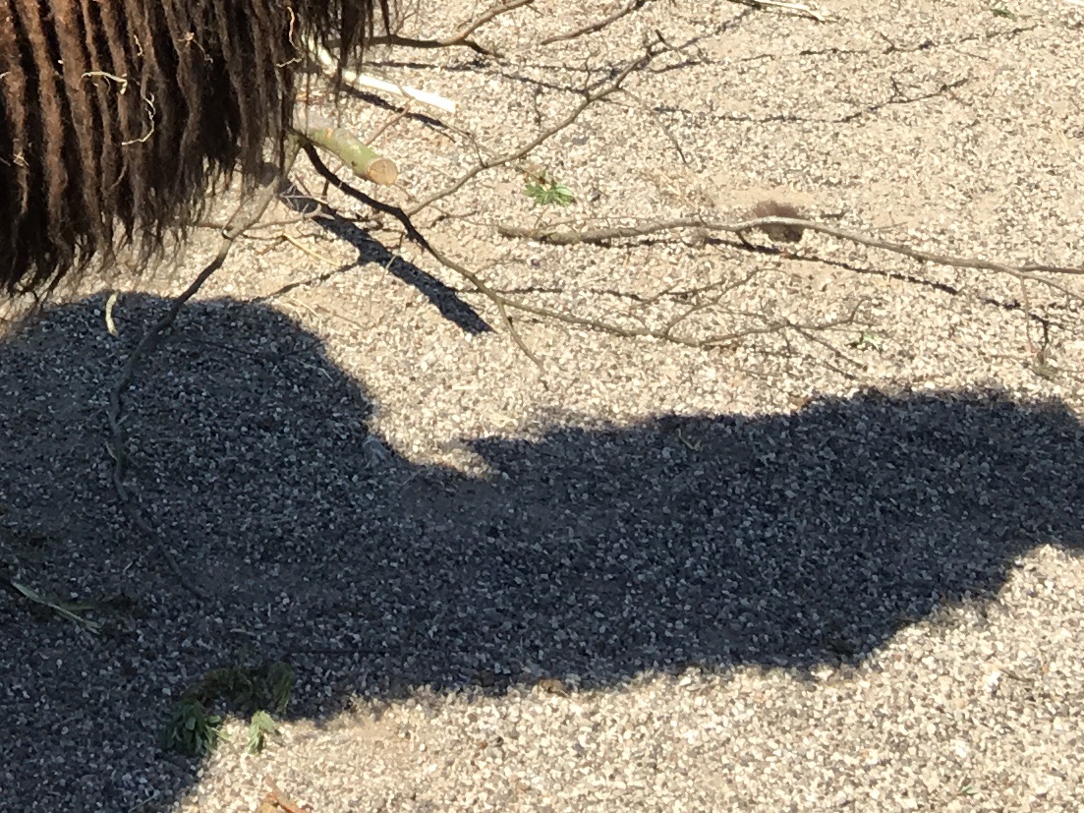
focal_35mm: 106
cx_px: -532
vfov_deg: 12.8
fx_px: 3319
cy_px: -584
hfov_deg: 16.9
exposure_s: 1/1040
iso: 25
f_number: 2.2
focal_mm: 4.15
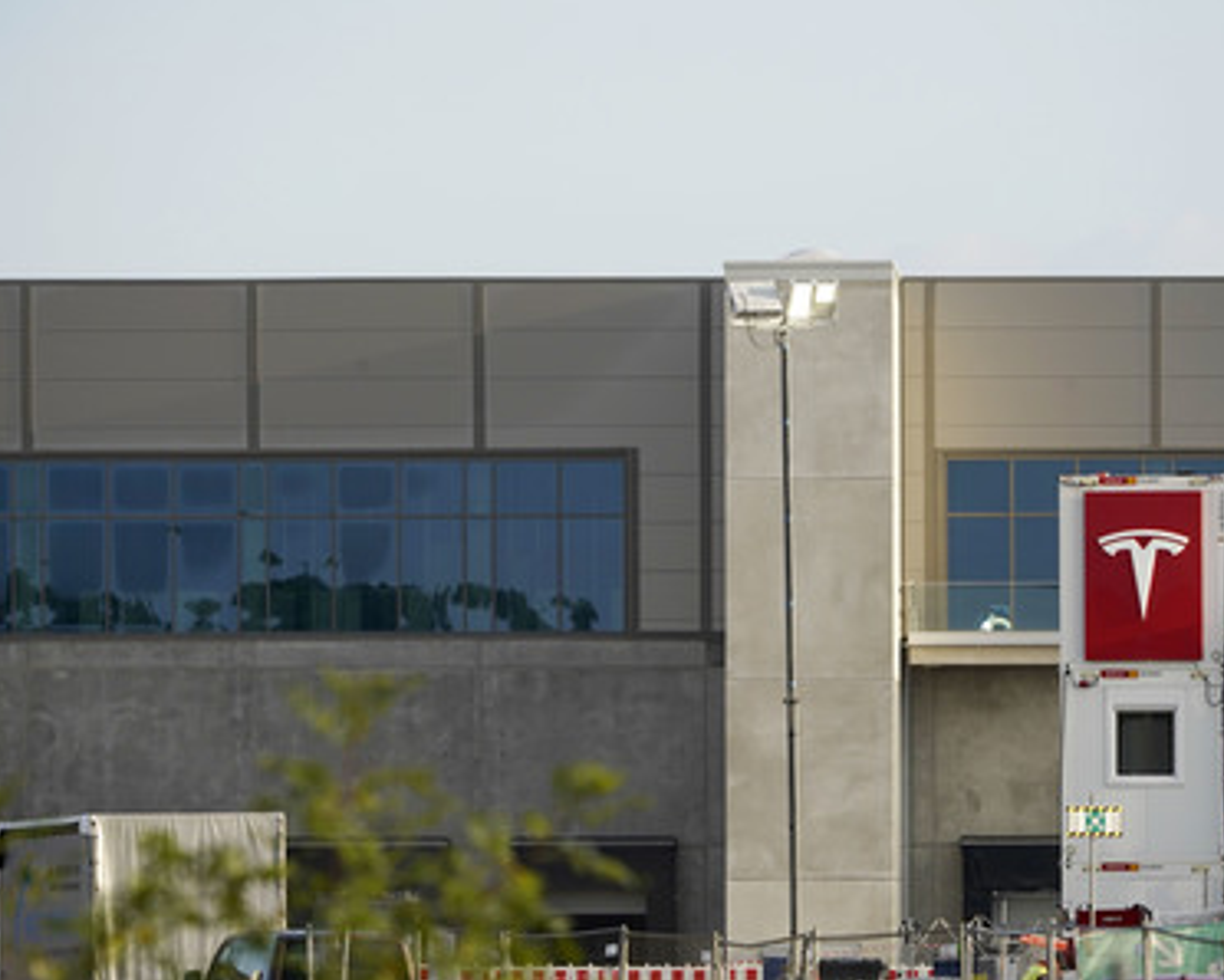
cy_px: 490
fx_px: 15404
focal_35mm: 425
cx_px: 663
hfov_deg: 4.6
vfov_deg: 3.6
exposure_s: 1/1000
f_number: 8
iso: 640
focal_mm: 374
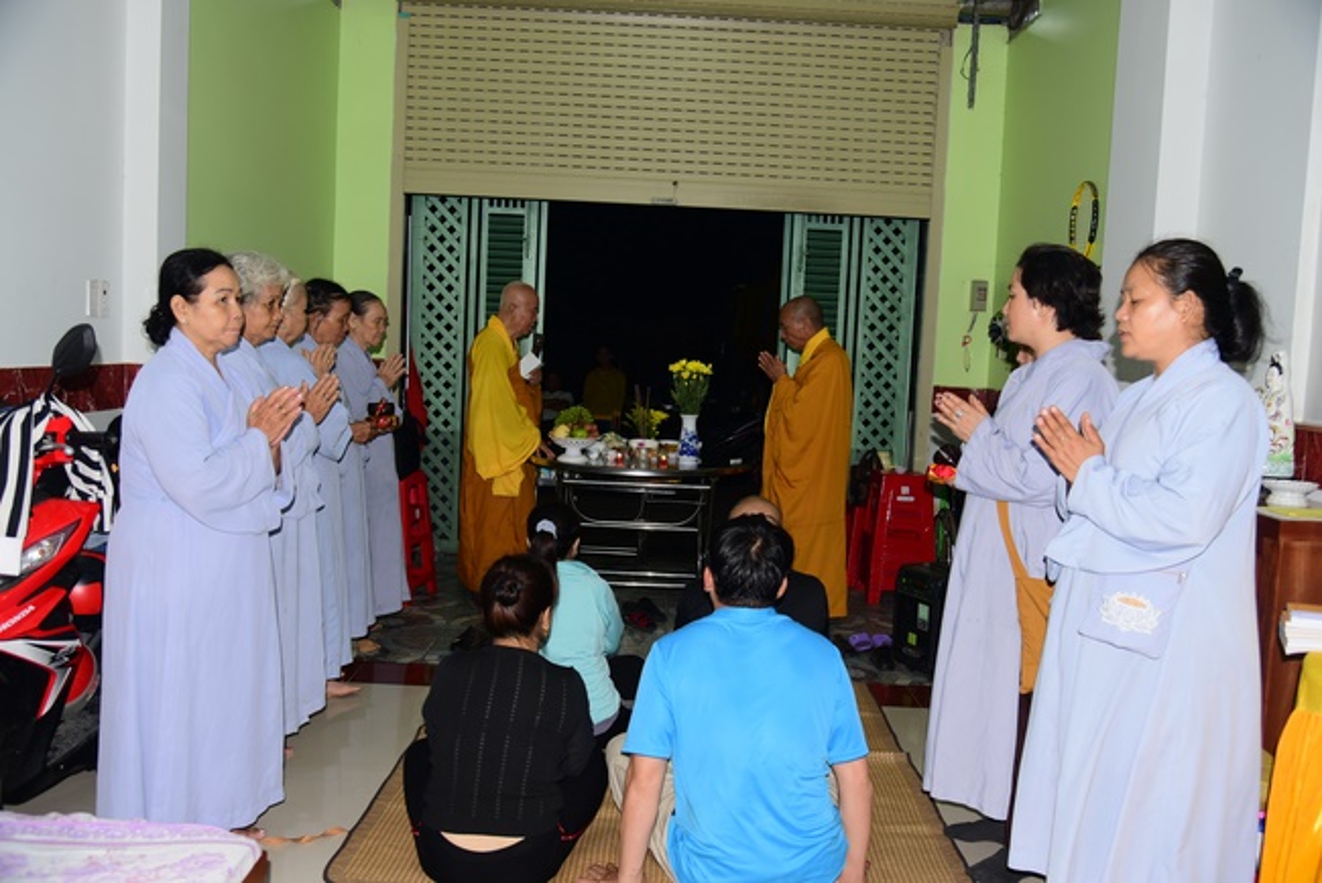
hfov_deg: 61.9
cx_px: 661
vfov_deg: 43.6
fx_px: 1102
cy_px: 442
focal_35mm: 30
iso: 320
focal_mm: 30
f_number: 4
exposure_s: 1/60
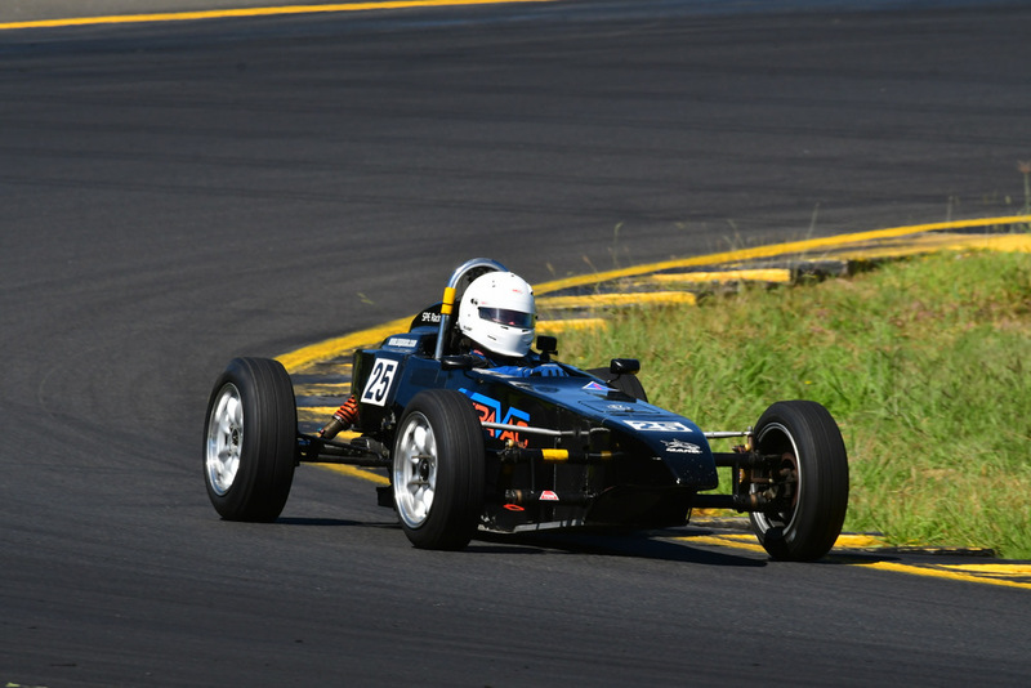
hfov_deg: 3.3
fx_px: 18048
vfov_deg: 2.2
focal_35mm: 630
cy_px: 344
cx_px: 516
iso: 400
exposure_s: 1/640
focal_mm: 420
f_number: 11
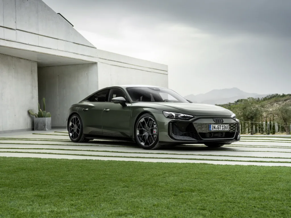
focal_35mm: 61
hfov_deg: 31.7
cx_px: 146
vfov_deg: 24.0
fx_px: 513
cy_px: 109
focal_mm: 76.5
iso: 200
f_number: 10
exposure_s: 1/40
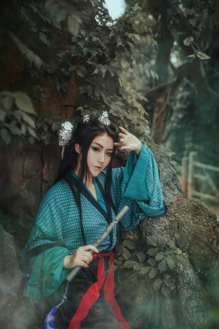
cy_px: 168
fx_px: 319
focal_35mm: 35
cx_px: 108
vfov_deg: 54.4
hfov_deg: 37.9
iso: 100
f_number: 1.6
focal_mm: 35
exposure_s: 1/800
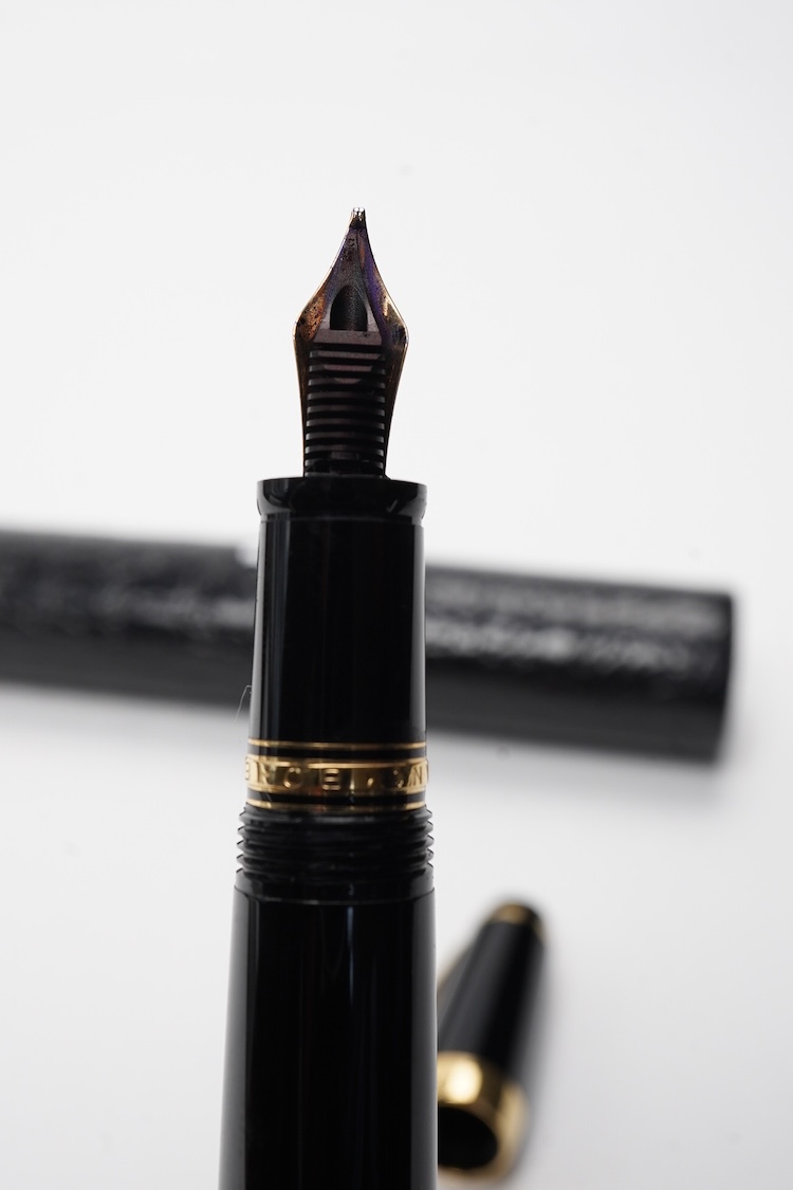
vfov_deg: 43.6
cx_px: 396
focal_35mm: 45
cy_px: 595
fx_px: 1487
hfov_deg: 29.9
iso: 400
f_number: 18
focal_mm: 30
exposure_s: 1/100
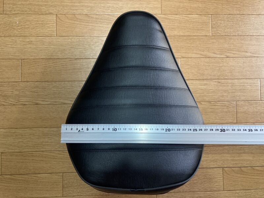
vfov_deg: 49.7
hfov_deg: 63.4
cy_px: 99
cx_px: 132
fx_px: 214
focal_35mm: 28
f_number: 1.8
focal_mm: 3.99
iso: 250
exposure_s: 1/50
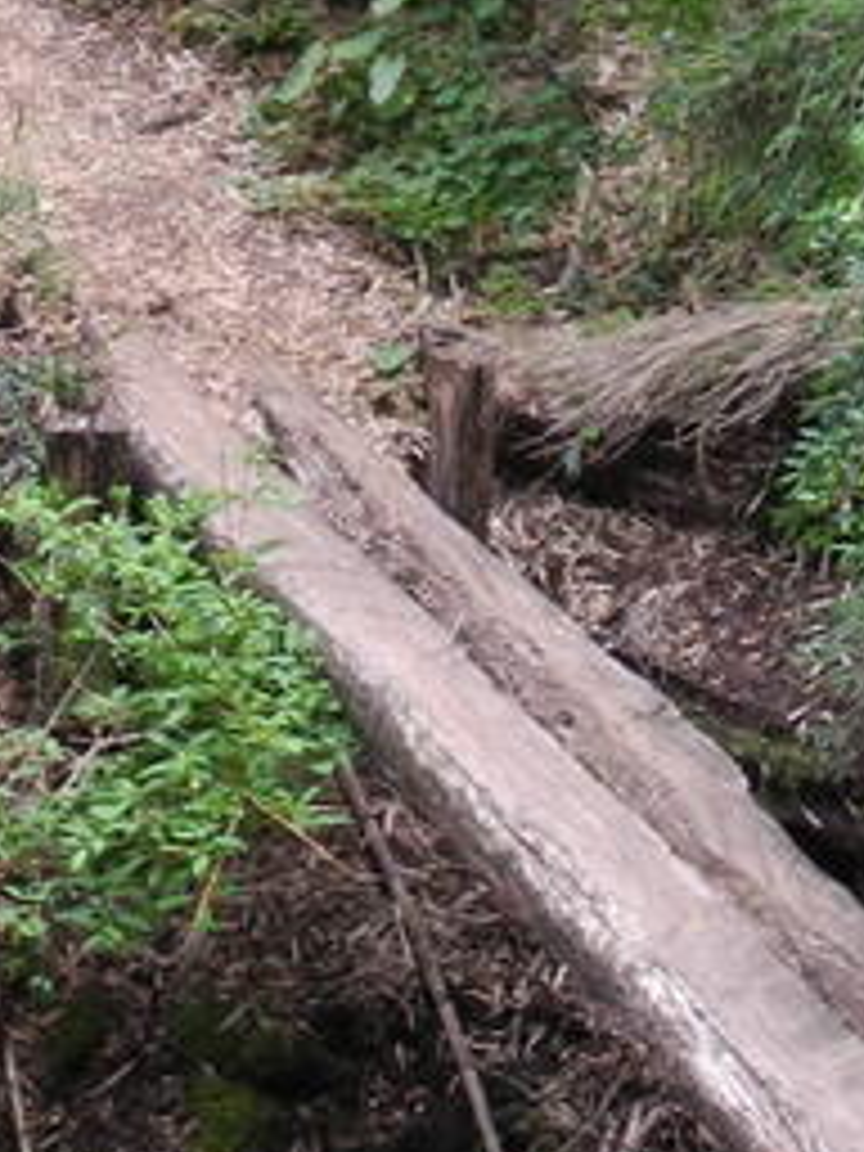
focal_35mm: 112
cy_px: -364
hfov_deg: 13.2
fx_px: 3727
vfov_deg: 16.6
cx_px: 472
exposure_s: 1/80
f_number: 2.8
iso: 100
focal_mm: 6
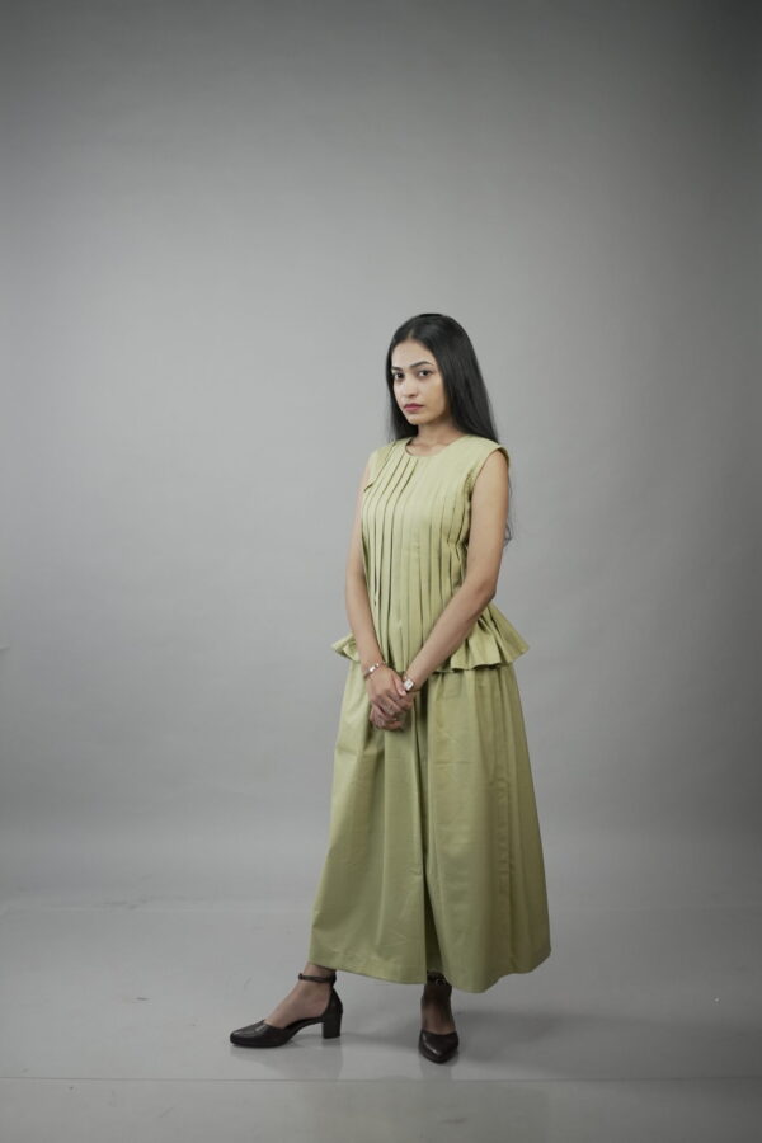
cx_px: 381
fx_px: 1651
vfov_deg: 38.2
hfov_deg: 26.0
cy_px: 572
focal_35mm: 52
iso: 1000
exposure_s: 1/800
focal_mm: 35
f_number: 2
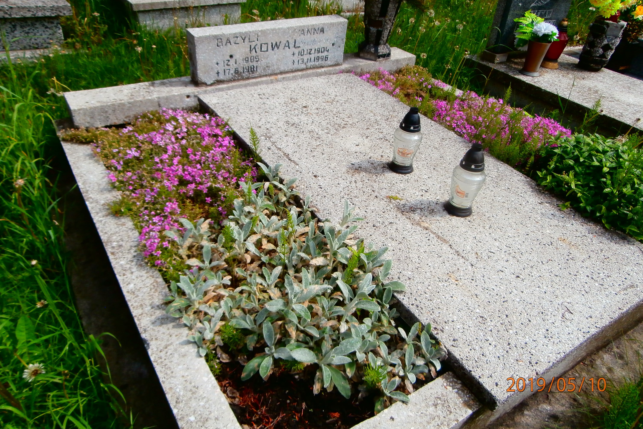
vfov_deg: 51.2
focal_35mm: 25
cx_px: 321
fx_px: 447
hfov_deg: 71.5
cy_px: 194
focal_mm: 4.2
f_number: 3
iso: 100
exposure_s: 1/640
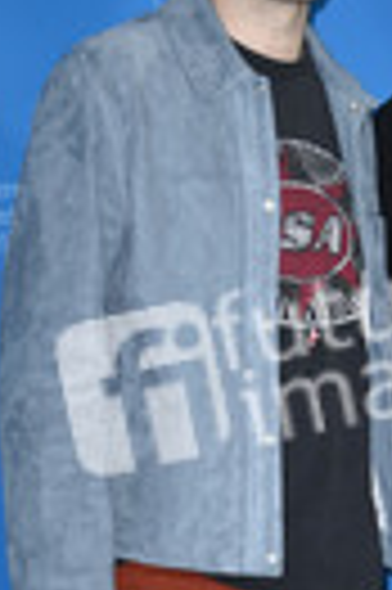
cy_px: 595
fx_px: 3603
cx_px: 419
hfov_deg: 6.2
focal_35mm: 220
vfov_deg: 9.3
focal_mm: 72
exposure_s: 1/250
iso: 1000
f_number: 5.6
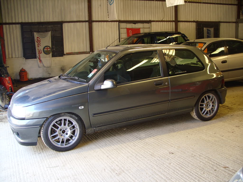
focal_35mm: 38
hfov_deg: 49.0
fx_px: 267
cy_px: 91
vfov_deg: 37.7
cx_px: 122
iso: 200
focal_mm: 7.8
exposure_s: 1/30
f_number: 2.8
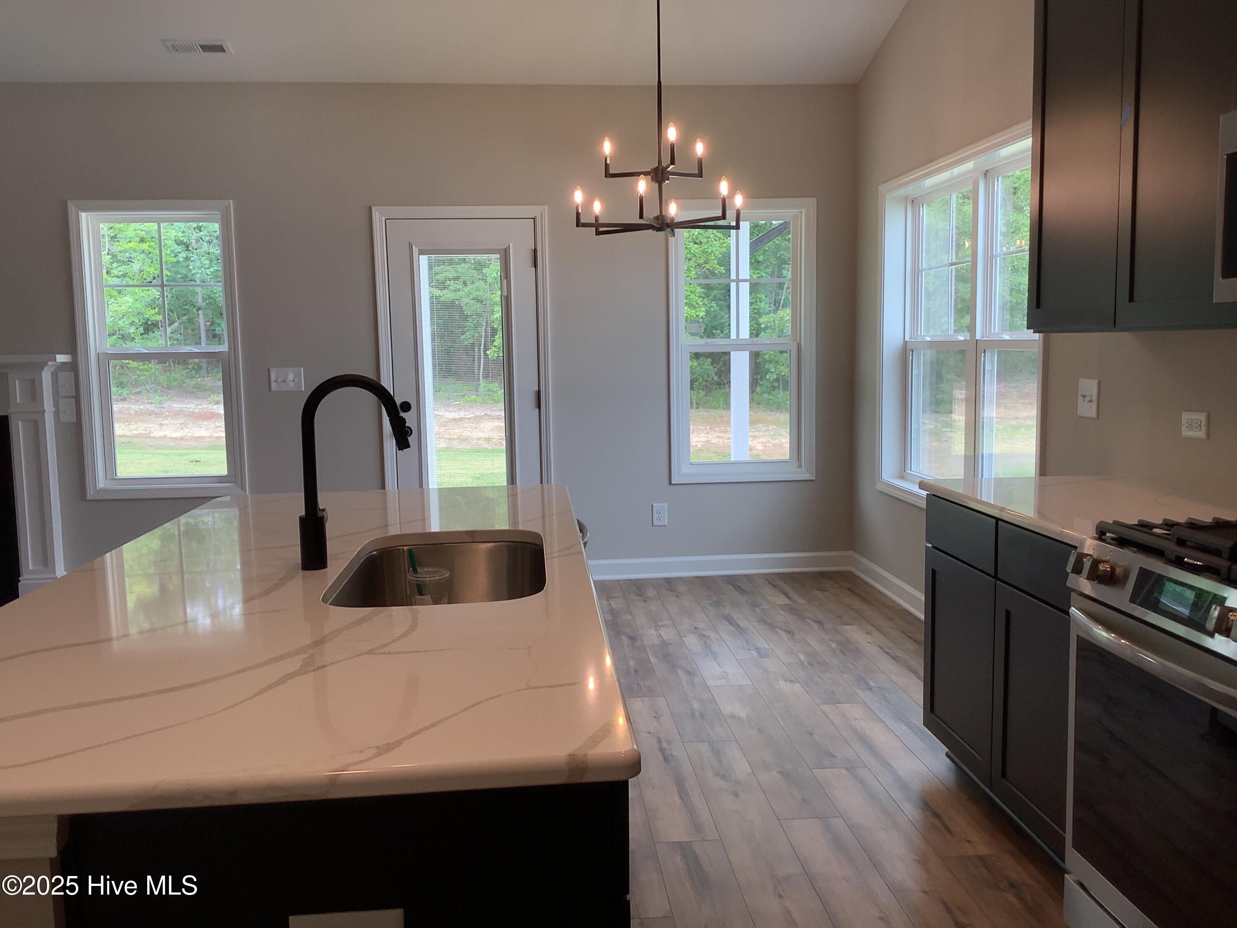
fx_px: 1108
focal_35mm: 31
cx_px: 618
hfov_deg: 58.4
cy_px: 464
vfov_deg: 45.4
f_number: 2.4
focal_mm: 3.3
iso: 50
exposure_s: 1/100
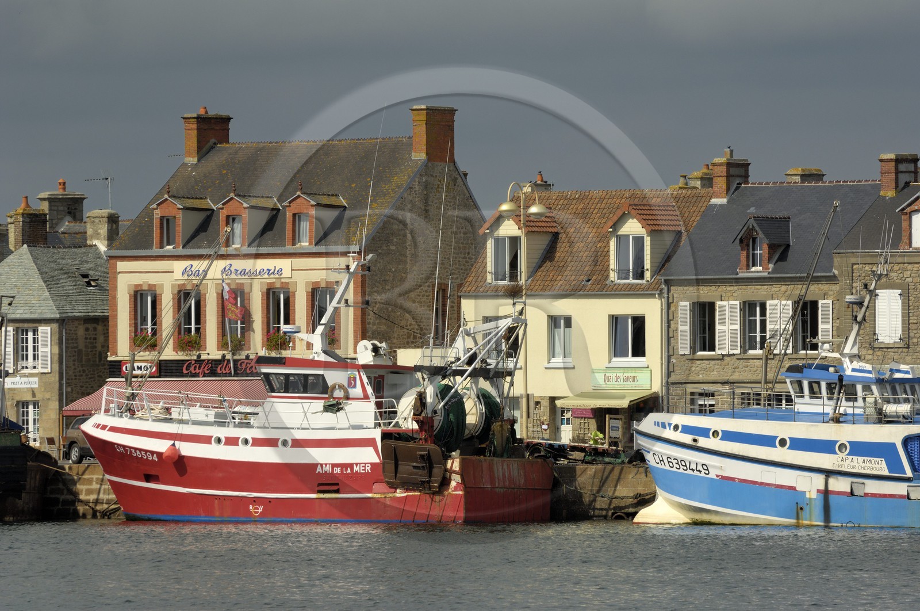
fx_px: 7656
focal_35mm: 300
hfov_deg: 6.9
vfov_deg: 4.6
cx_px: 460
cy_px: 306
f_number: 9
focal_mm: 200
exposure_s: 1/320
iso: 100
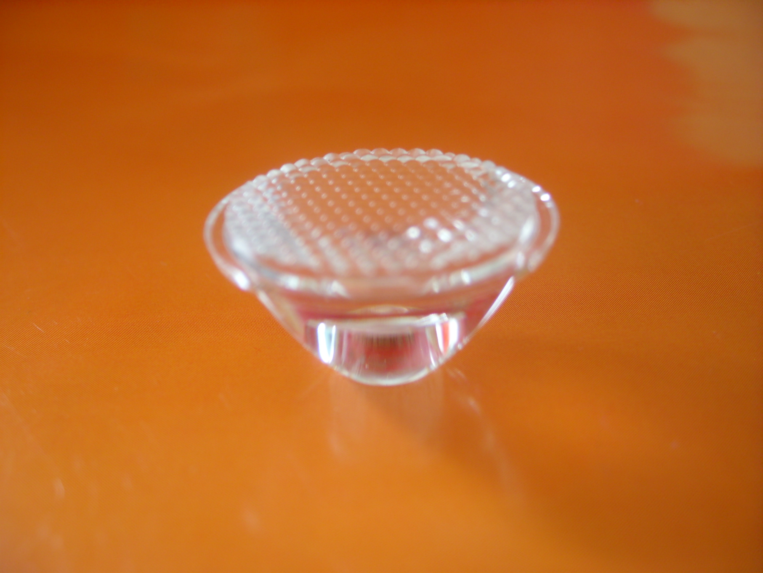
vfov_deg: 40.7
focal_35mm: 35
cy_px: 286
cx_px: 382
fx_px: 771
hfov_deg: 52.6
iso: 50
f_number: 2.8
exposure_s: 1/12
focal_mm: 5.8
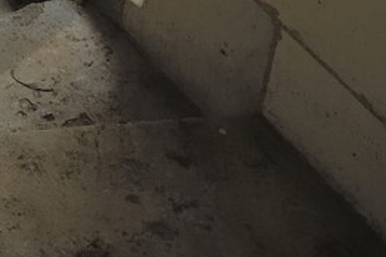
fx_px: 1178
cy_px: -450
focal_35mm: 110
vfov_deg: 10.0
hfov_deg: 15.7
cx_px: -321
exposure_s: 1/50
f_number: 6.3
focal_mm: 12
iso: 100
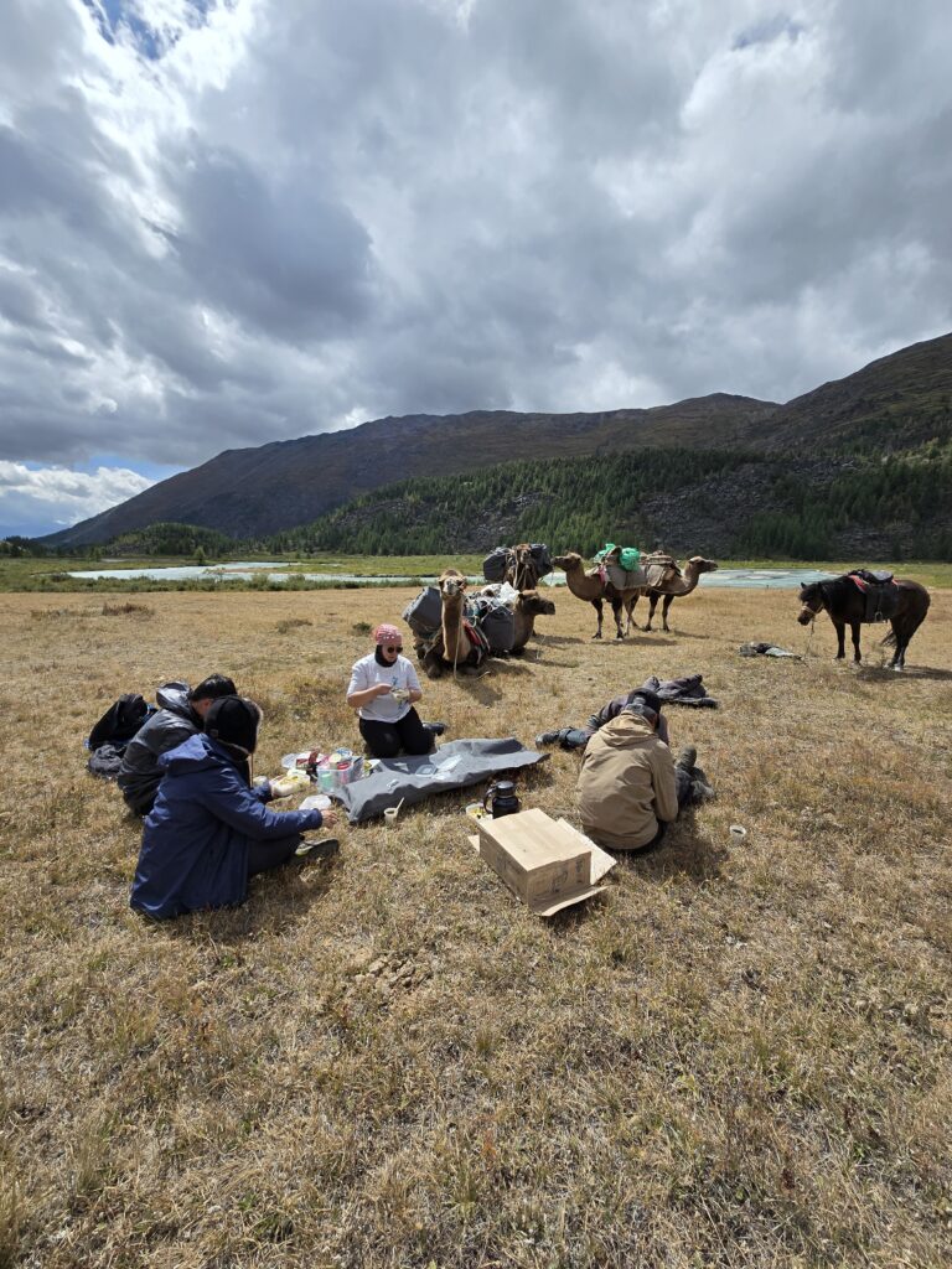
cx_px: 476
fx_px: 477
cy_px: 634
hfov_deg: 89.9
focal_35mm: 13
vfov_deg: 106.2
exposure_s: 1/4210
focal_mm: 2.2
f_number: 2.2
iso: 50
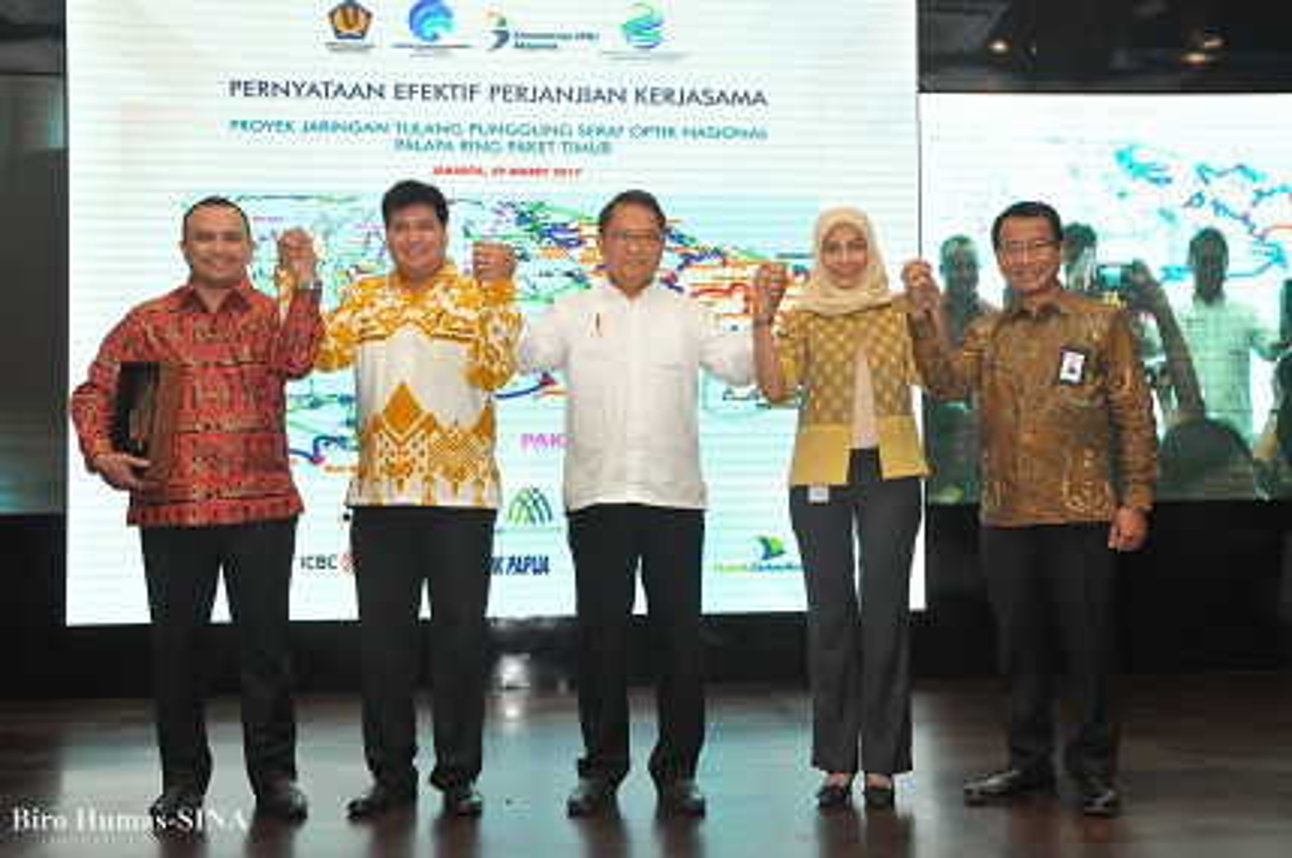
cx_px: 646
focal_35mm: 39
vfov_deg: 34.1
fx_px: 1398
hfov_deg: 49.6
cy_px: 429
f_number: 5.6
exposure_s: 1/125
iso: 1250
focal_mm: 26
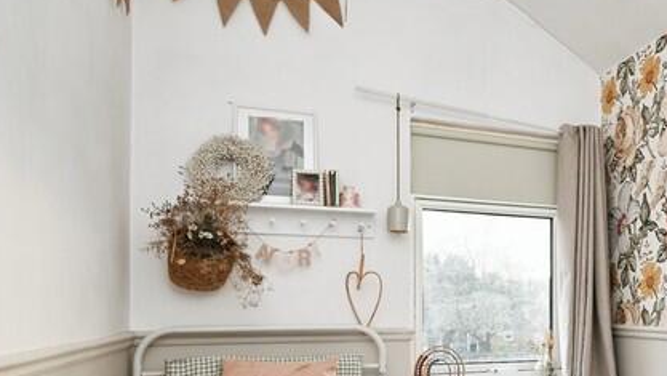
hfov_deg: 50.5
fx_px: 637
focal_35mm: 36
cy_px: 294
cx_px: 569
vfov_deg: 32.1
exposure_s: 1/60
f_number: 4
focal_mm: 14
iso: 160
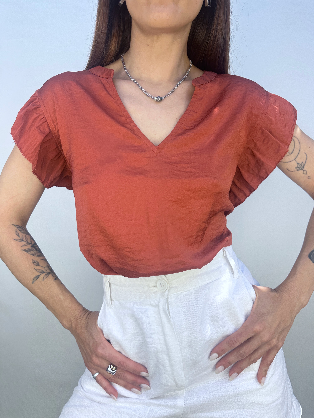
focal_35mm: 24
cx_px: 157
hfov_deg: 56.8
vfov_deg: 71.6
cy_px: 209
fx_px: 290
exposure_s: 1/419
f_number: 1.78
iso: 80
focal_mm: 6.86
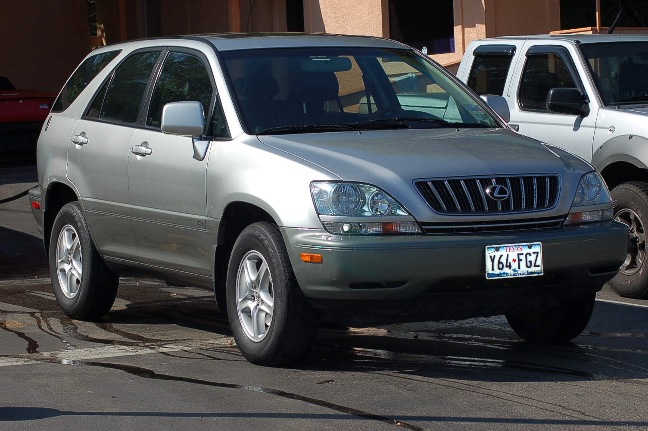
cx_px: 324
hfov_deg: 19.5
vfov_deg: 13.0
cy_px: 216
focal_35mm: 105
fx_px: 1888
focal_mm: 70
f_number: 9
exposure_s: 1/500
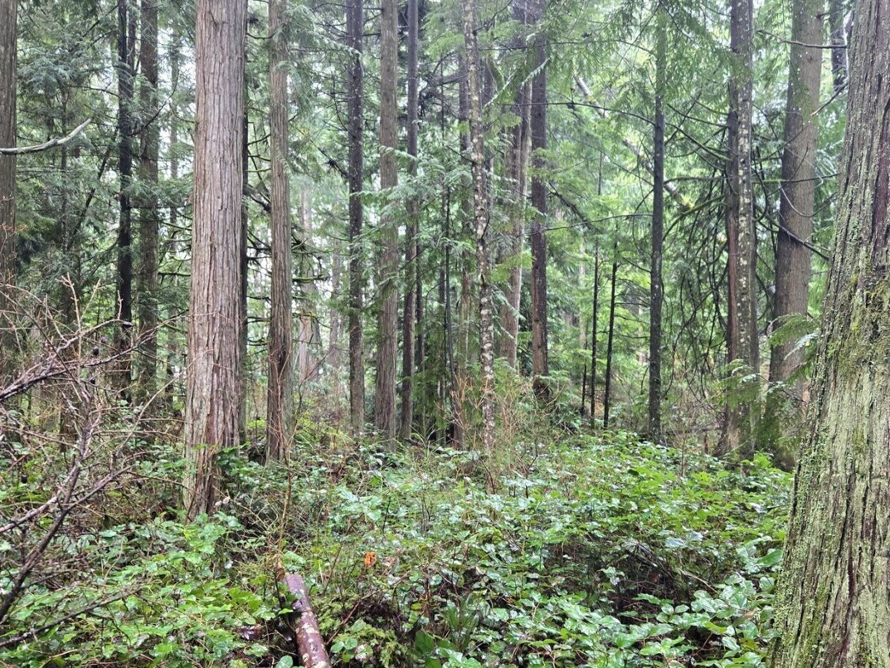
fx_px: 771
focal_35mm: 30
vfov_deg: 46.5
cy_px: 402
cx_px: 493
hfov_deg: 59.8
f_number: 1.8
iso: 320
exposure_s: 1/120
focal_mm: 5.4
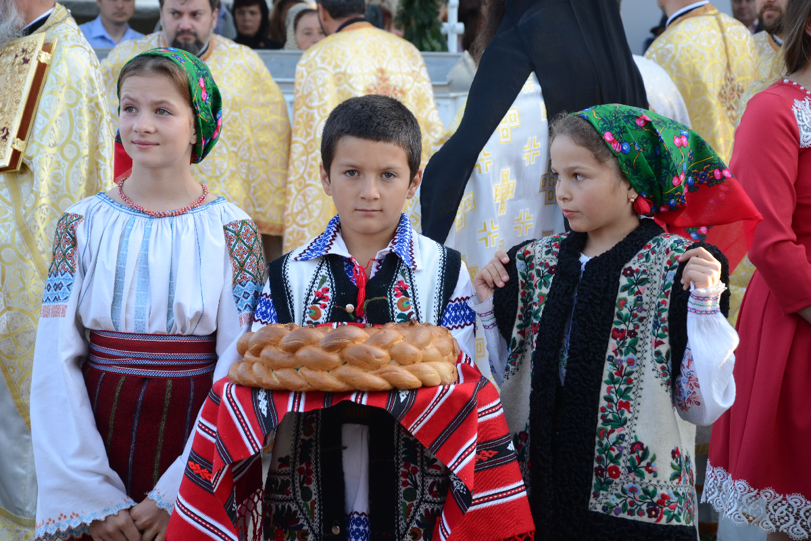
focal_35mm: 105
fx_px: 2365
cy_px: 270
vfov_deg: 13.0
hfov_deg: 19.5
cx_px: 406
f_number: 6.3
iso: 320
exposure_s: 1/100
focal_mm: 70
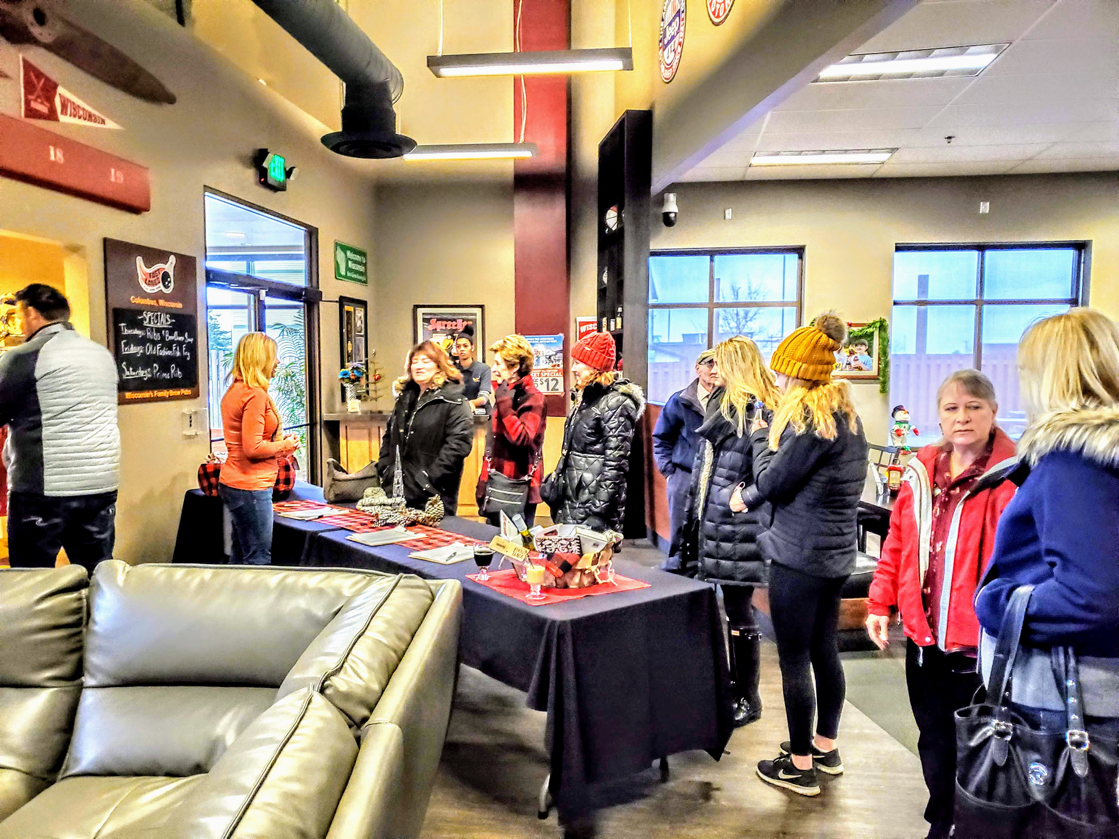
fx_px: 840
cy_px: 420
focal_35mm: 26
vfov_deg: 53.1
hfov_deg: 67.3
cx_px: 560
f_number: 1.5
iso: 500
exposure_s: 1/30
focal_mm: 4.3
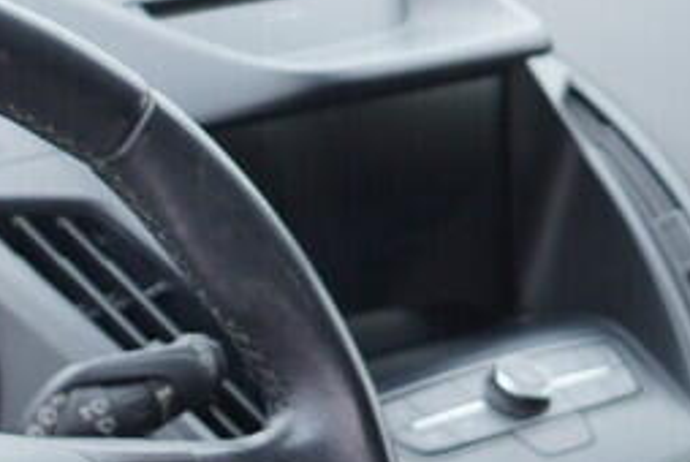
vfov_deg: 9.3
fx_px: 2782
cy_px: 645
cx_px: -117
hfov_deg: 13.8
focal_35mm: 145
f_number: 2.8
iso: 160
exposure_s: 1/40
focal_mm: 24
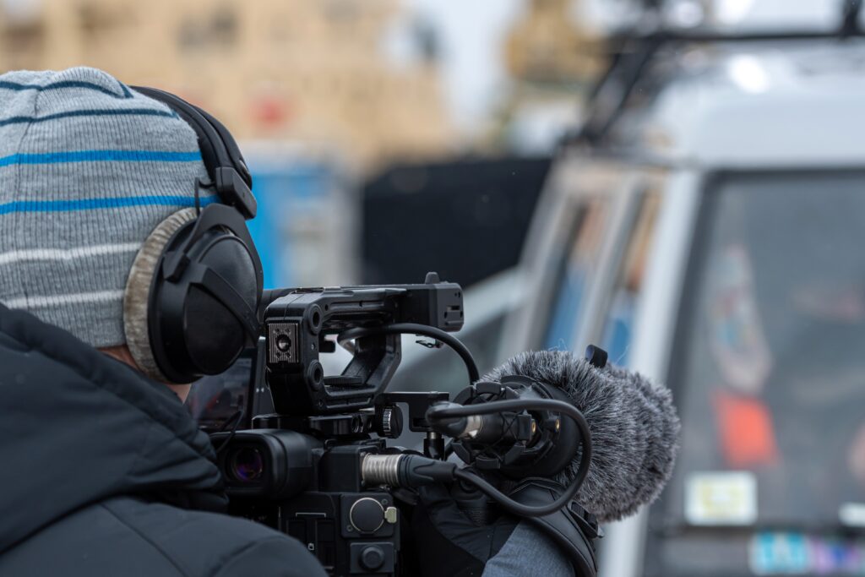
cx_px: 432
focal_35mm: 150
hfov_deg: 13.7
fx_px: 3604
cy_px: 288
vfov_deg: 9.2
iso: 200
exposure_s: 1/800
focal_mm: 100
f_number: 4.5
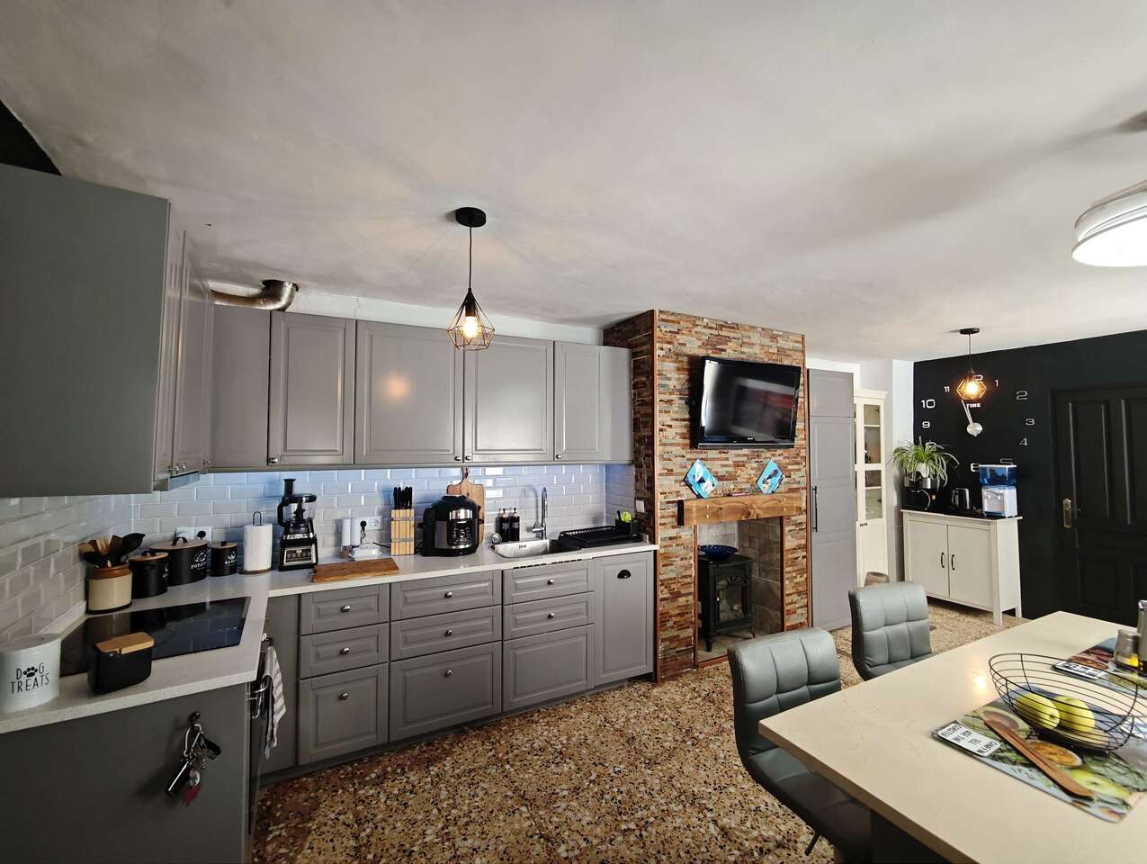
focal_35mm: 14
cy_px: 432
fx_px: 465
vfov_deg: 85.8
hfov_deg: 102.0
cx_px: 574
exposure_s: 1/54.7
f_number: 2.2
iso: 320
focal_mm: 2.16
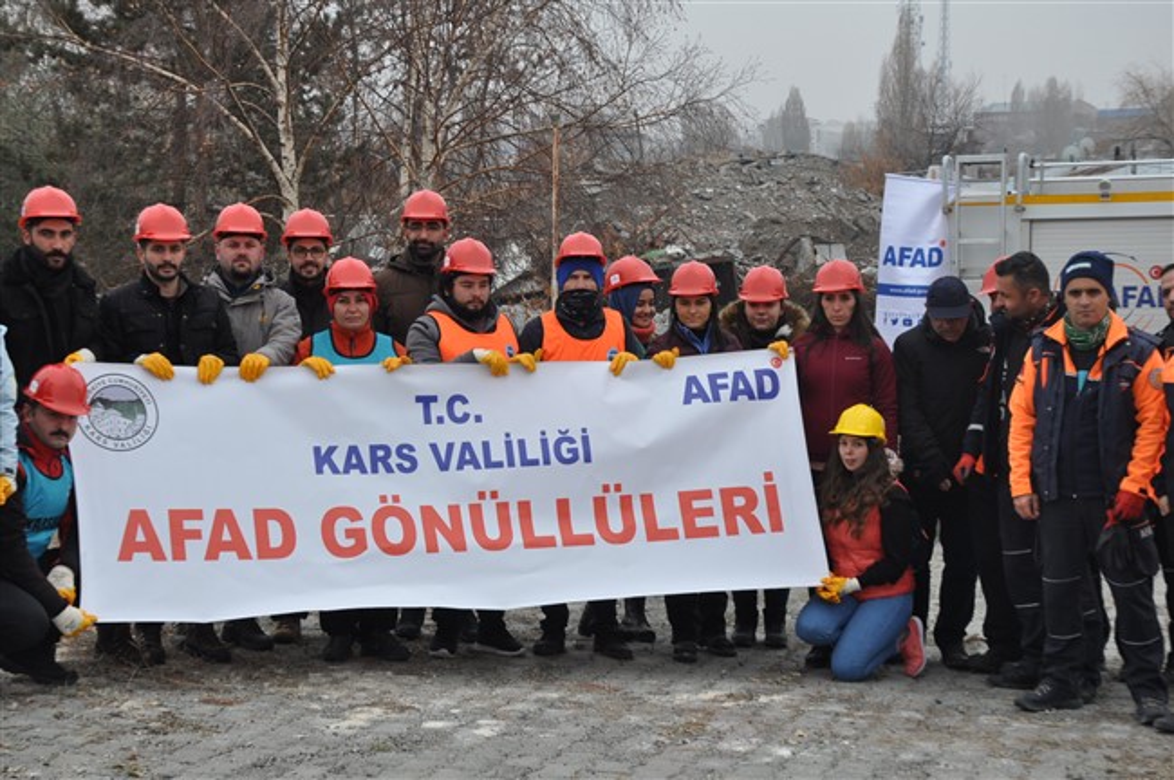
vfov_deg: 17.5
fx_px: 2541
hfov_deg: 26.0
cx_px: 587
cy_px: 390
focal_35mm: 78
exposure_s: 1/320
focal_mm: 52
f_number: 9
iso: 500
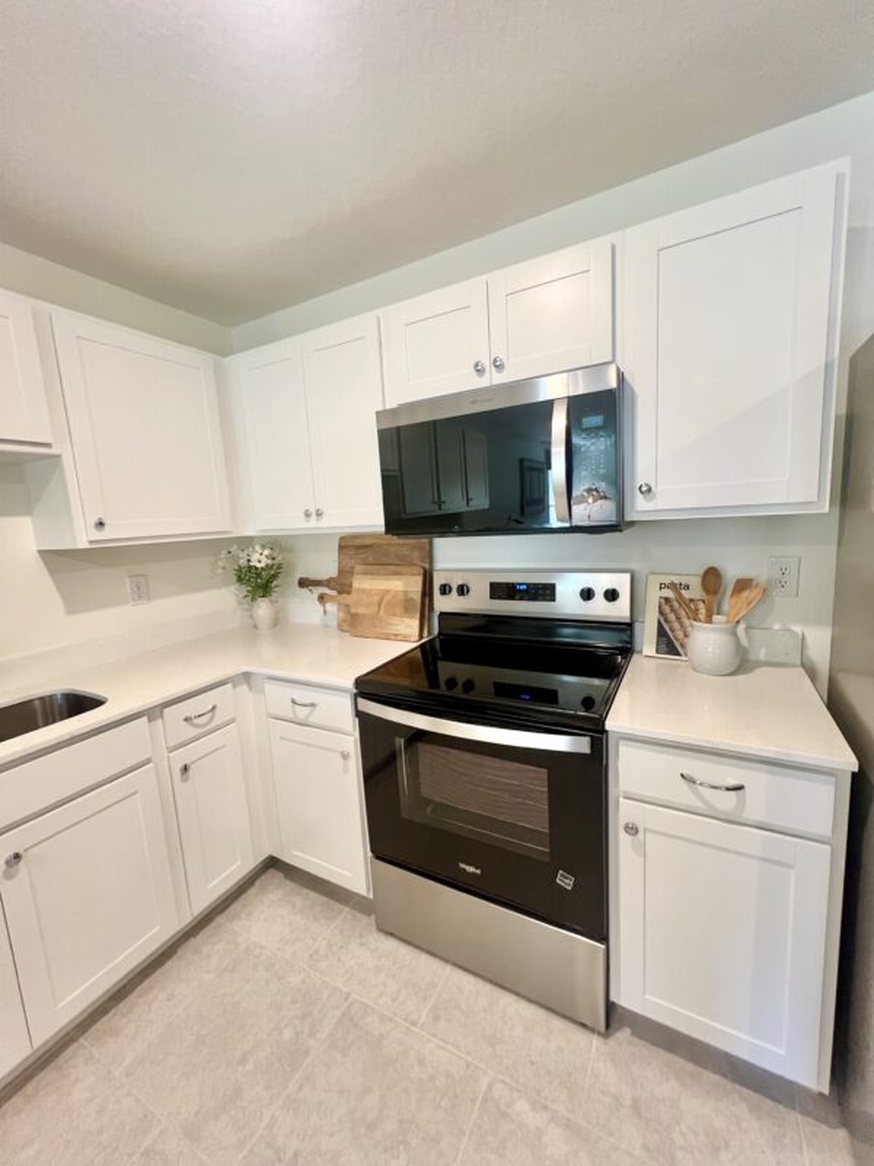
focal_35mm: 13
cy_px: 583
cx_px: 437
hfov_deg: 89.9
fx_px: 438
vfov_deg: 106.2
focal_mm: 1.57
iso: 200
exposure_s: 1/60
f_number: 1.8
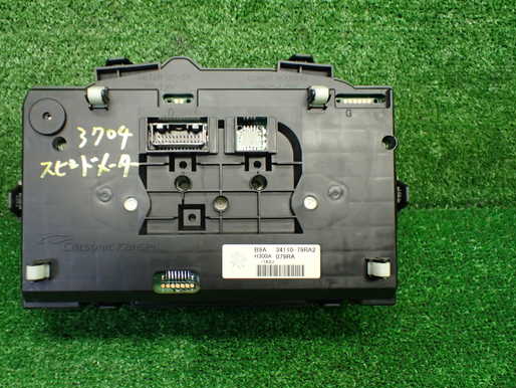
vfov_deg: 40.7
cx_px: 221
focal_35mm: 35
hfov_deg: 52.4
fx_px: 522
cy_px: 194
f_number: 2.3
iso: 640
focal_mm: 5.4
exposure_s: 1/125
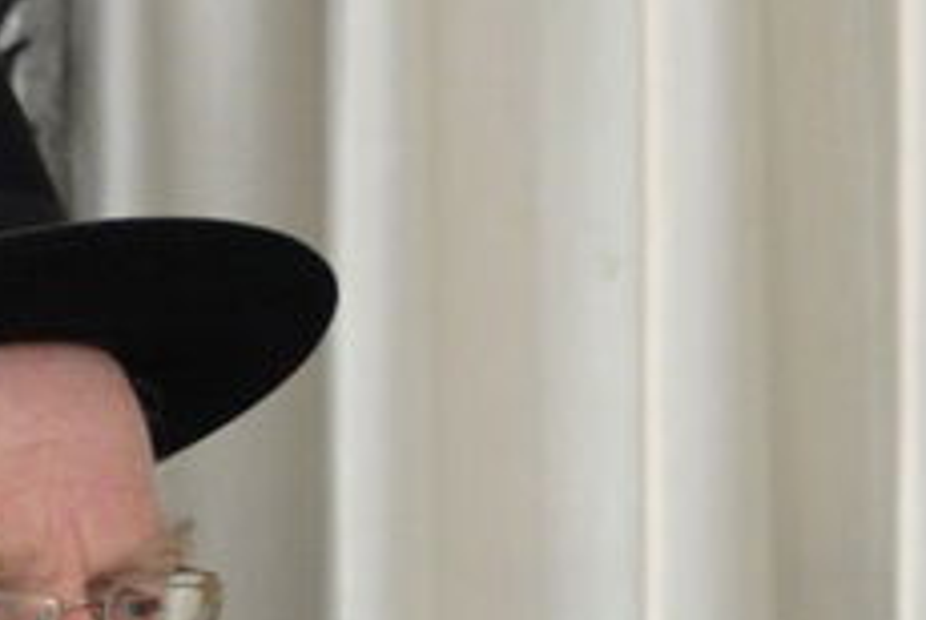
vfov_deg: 1.4
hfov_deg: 2.1
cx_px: 1453
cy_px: 713
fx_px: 25780
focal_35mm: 1001
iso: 2500
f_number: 6.3
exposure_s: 1/80
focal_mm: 180
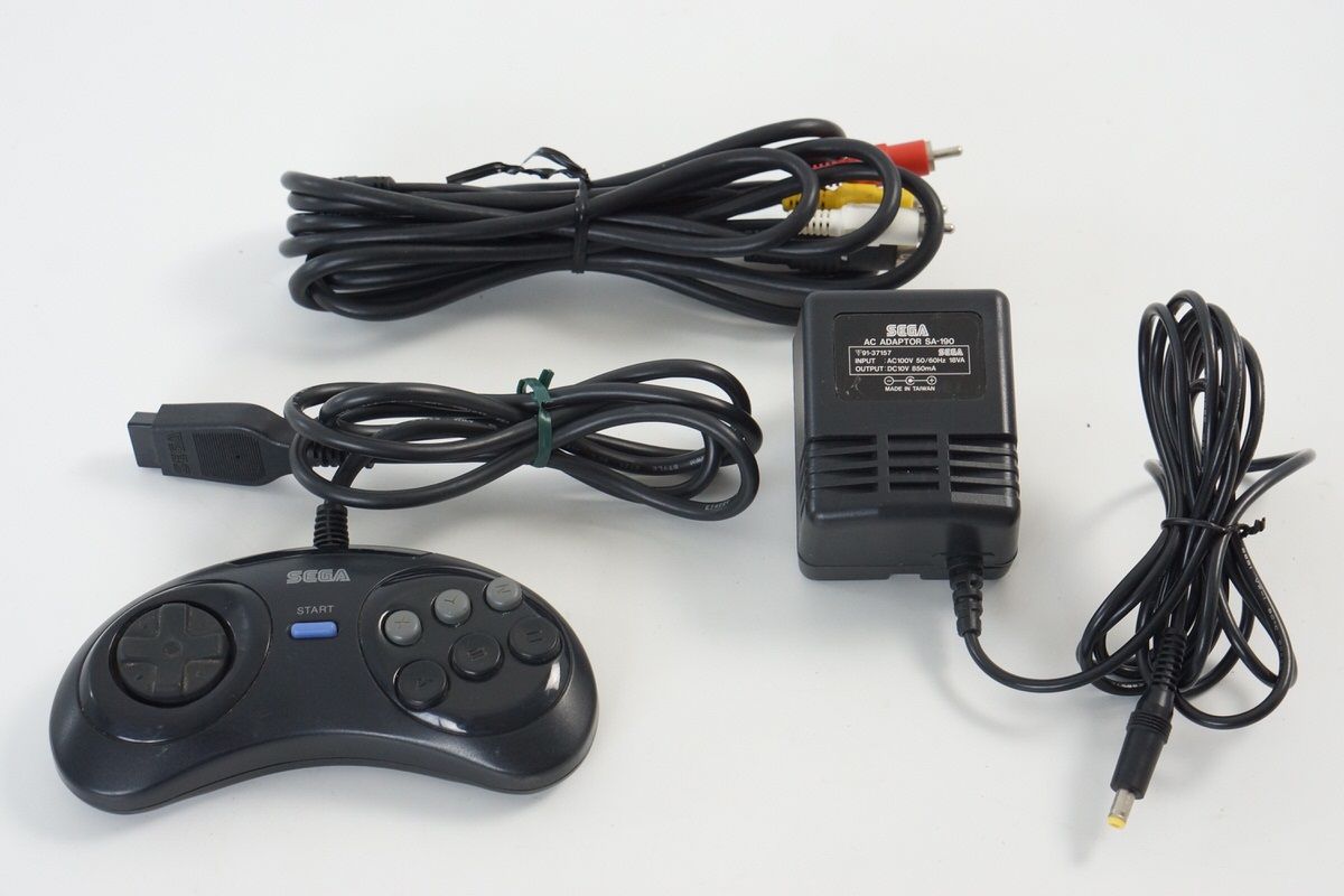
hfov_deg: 27.0
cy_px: 448
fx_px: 2800
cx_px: 672
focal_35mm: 75
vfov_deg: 18.2
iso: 800
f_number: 6.3
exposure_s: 1/80
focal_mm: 50
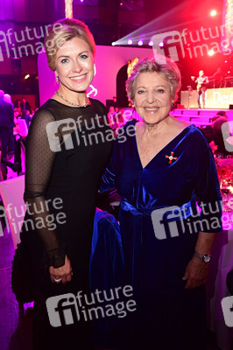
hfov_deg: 43.5
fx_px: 292
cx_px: 116
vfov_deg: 62.0
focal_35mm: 30
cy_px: 175
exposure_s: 1/15
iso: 2500
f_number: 5.6
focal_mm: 30
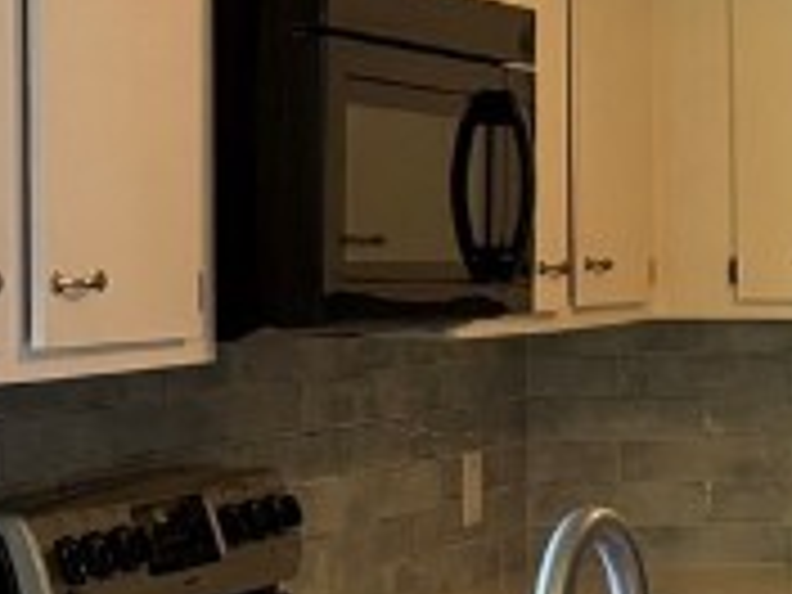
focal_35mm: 140
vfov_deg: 10.6
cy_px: 410
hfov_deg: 12.4
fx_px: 3203
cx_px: 1588
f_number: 1.78
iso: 160
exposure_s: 1/60
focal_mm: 6.76
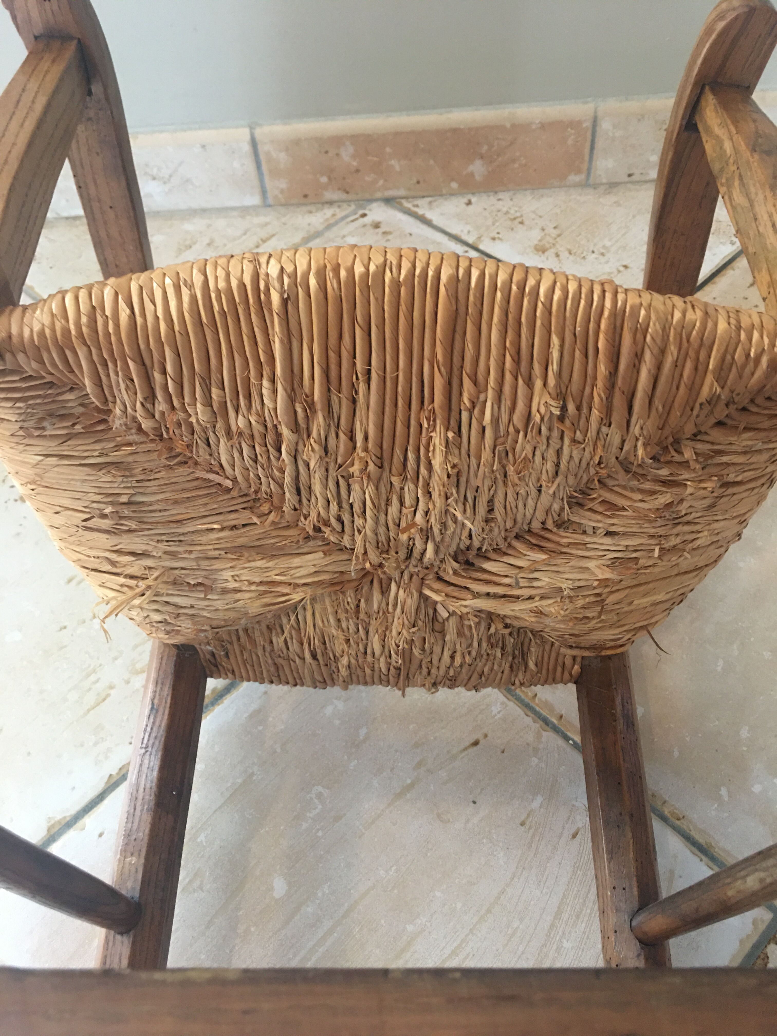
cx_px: 388
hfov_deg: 48.2
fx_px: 868
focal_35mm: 29
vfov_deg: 61.7
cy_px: 518
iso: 100
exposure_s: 1/8
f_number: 2.2
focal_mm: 4.15
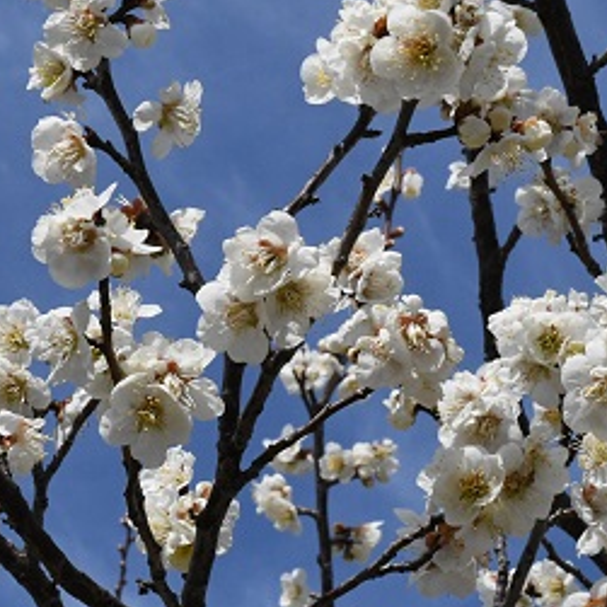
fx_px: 2916
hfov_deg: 11.9
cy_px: 169
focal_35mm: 147
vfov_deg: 11.9
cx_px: 282
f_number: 22
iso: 3200
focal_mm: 52
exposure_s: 1/2000
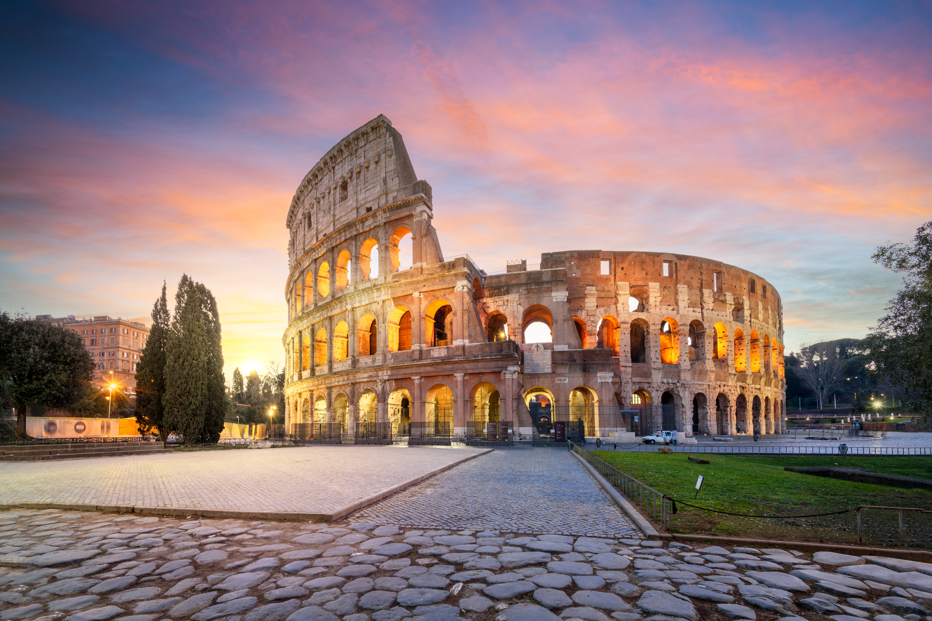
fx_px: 414
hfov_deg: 96.7
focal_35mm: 16
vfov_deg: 73.7
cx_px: 466
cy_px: 310
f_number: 11
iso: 64
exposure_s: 10
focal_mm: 16
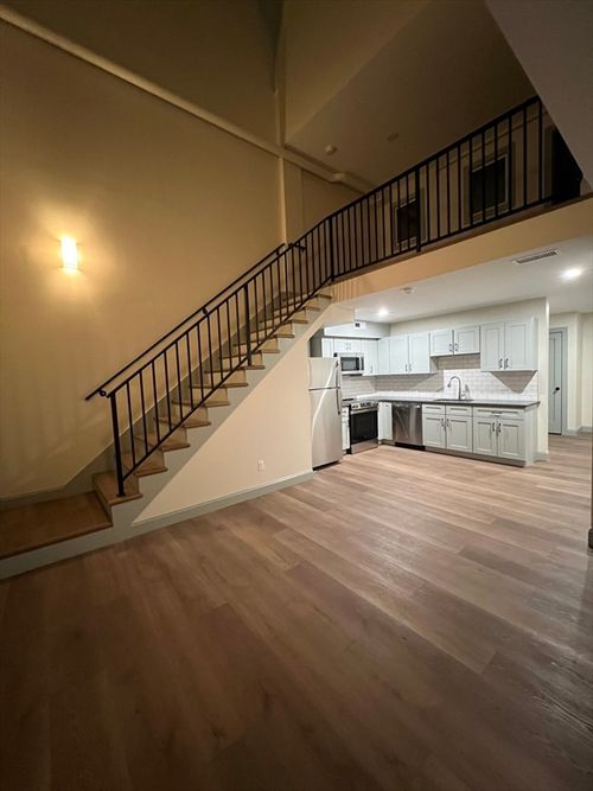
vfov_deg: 106.2
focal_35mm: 13
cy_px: 396
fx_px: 297
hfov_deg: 89.9
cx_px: 296
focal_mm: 1.57
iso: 800
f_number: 1.8
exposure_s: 1/40
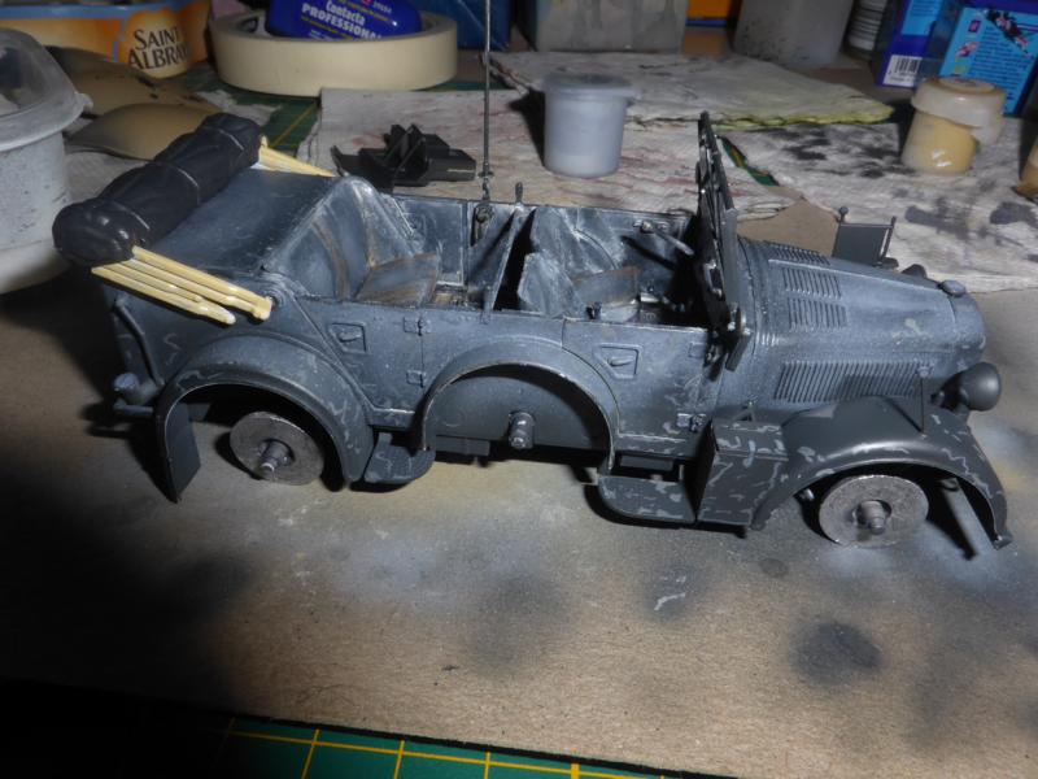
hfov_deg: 71.6
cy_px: 390
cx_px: 519
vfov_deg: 56.8
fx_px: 720
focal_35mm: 24
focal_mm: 4.3
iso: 100
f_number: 8
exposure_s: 1/800
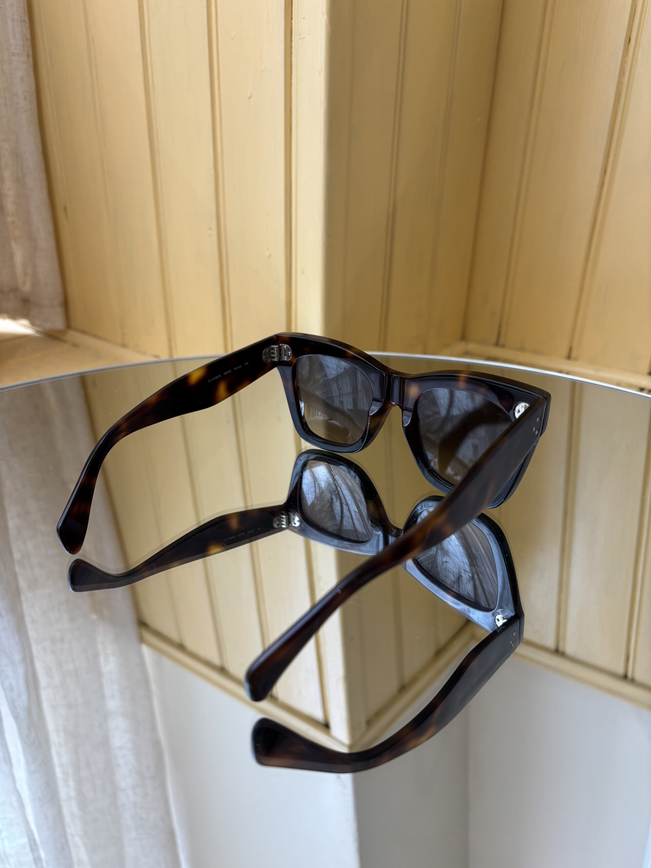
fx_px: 652
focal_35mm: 26
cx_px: 326
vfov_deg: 67.3
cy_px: 434
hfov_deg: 53.1
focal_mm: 5.96
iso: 80
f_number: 1.6
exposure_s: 1/100
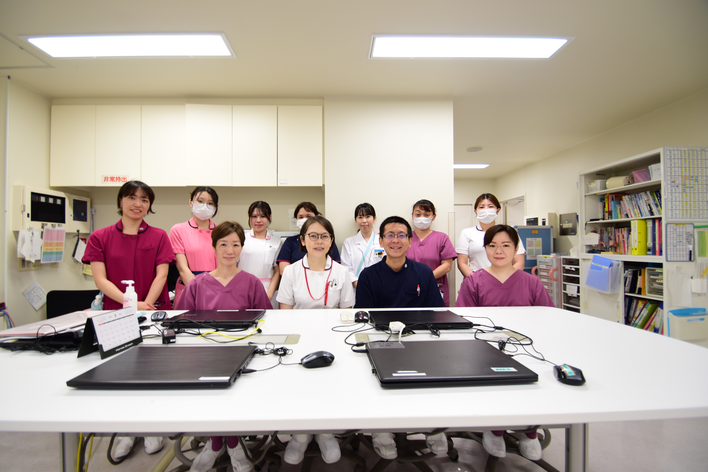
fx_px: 295
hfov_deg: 100.4
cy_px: 236
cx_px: 354
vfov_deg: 77.3
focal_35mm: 15
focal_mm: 10
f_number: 4.5
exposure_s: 1/80
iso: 400
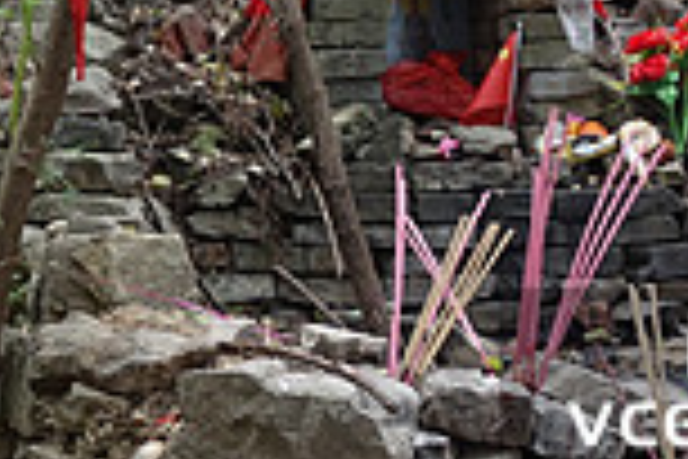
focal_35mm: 146
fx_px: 2790
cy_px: -124
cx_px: -297
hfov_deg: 13.4
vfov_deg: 9.3
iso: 125
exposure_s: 1/100
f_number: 2.5
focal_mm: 10.4
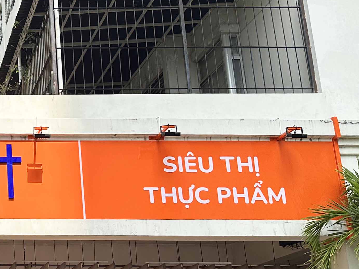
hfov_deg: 25.2
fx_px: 715
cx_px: -79
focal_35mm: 69
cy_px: 162
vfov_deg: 21.3
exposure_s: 1/2591
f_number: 1.78
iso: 80
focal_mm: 6.86
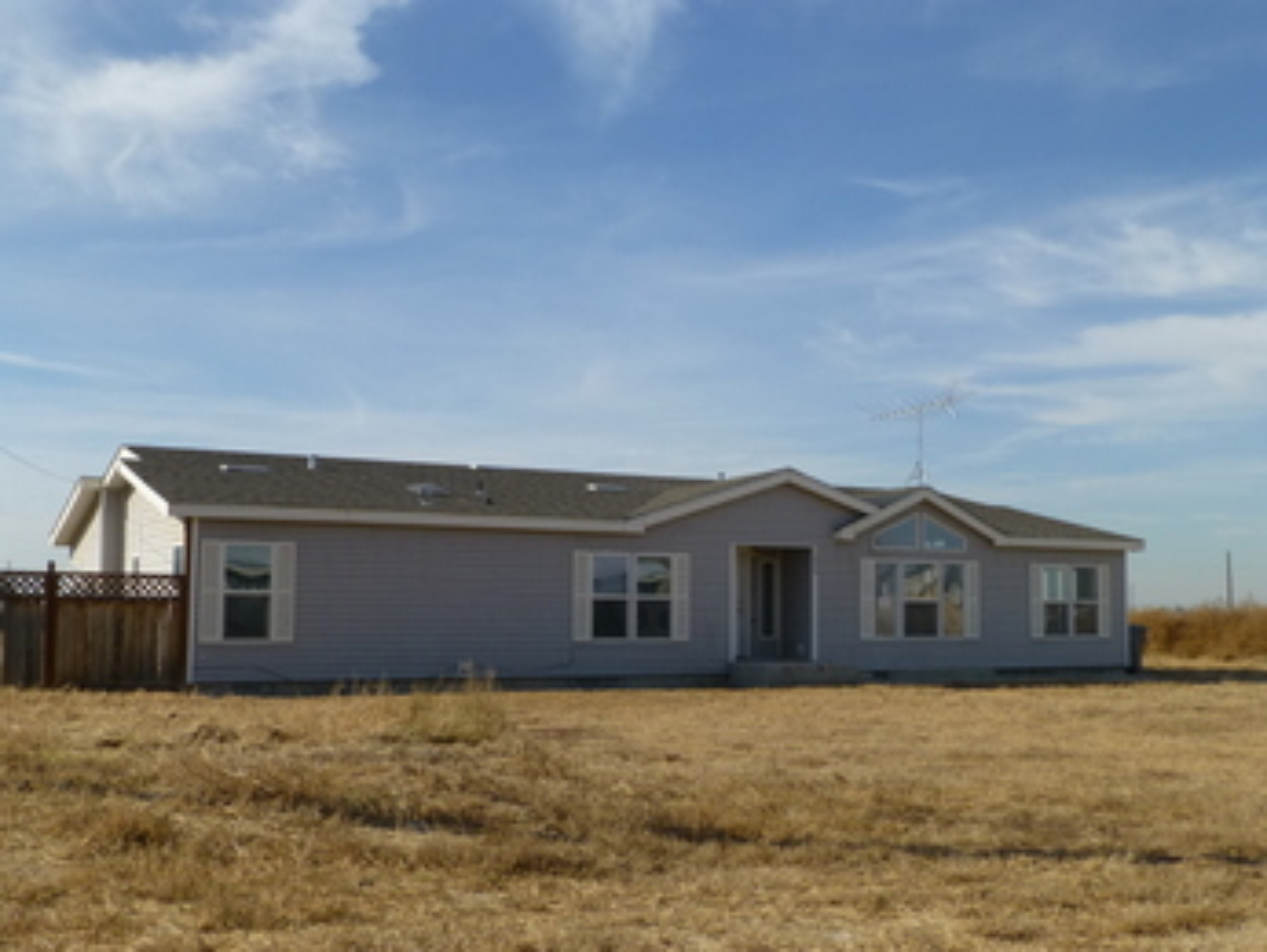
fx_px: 1428
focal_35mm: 39
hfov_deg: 47.8
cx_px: 634
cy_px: 476
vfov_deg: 36.9
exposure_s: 1/1300
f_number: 3.9
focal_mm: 6.9
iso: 100
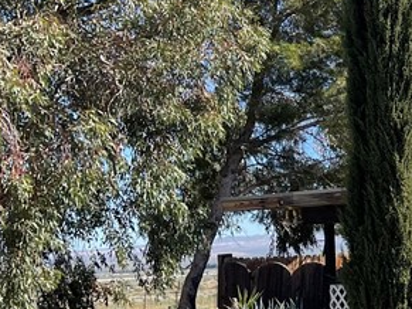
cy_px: 160
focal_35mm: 88
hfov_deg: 18.2
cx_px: 715
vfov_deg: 16.8
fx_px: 1047
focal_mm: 5.1
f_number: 1.6
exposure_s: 1/2123
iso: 32
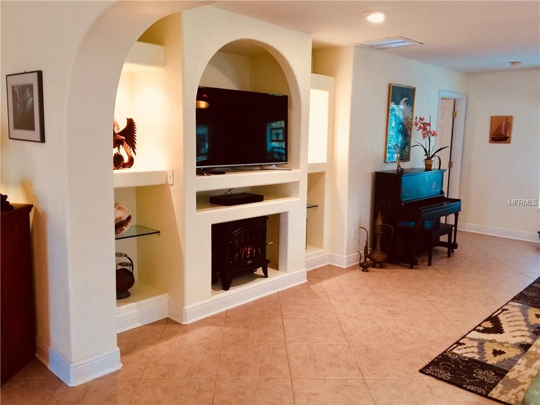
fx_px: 452
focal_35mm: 29
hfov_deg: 61.7
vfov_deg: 48.2
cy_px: 202
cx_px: 270
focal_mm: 4.15
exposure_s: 1/15
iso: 100
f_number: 2.2
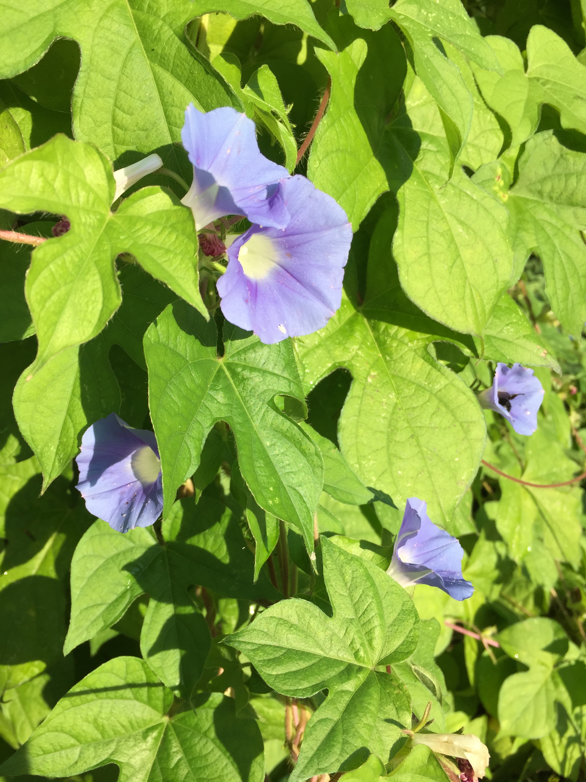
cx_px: 293
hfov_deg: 48.2
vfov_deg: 61.7
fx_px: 655
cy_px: 391
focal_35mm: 29
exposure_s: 1/1130
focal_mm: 4.15
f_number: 2.2
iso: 32
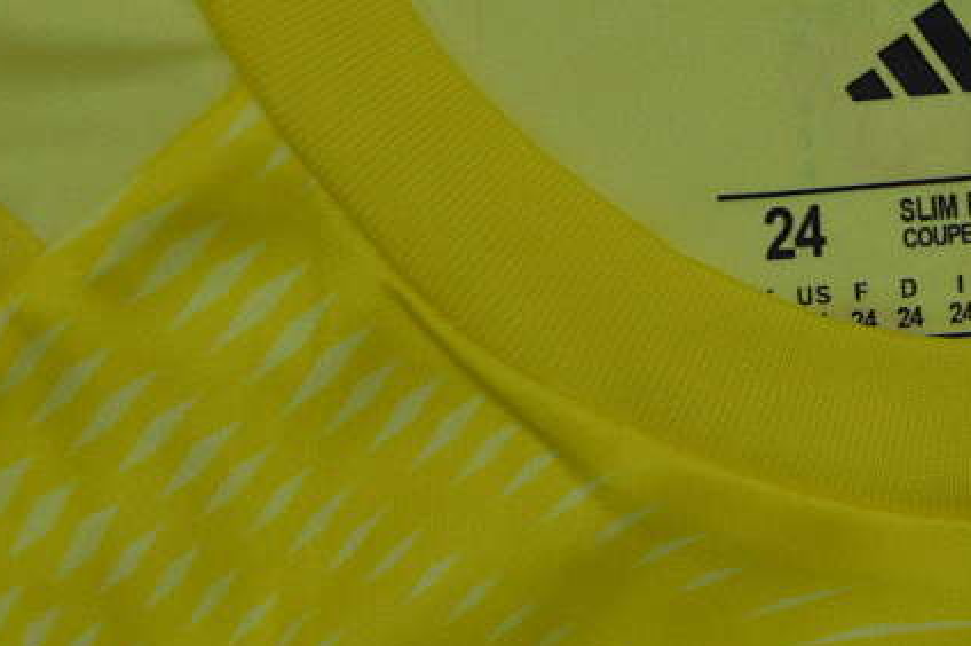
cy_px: -57
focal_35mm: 306
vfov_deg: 4.5
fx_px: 8247
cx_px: 1026
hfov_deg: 6.7
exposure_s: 1/200
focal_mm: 80
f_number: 18
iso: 400
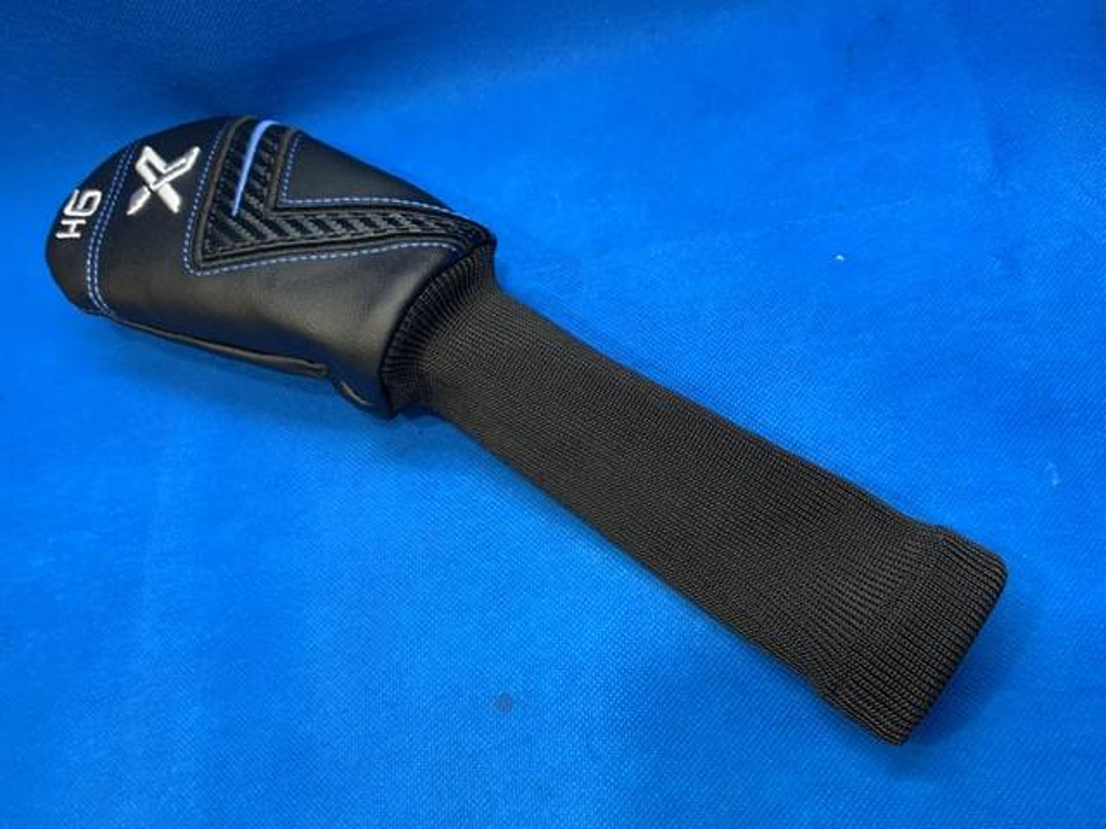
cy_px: 414
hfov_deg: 67.3
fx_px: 831
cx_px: 553
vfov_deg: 53.1
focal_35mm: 26
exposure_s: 1/60
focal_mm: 4.25
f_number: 1.8
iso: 125
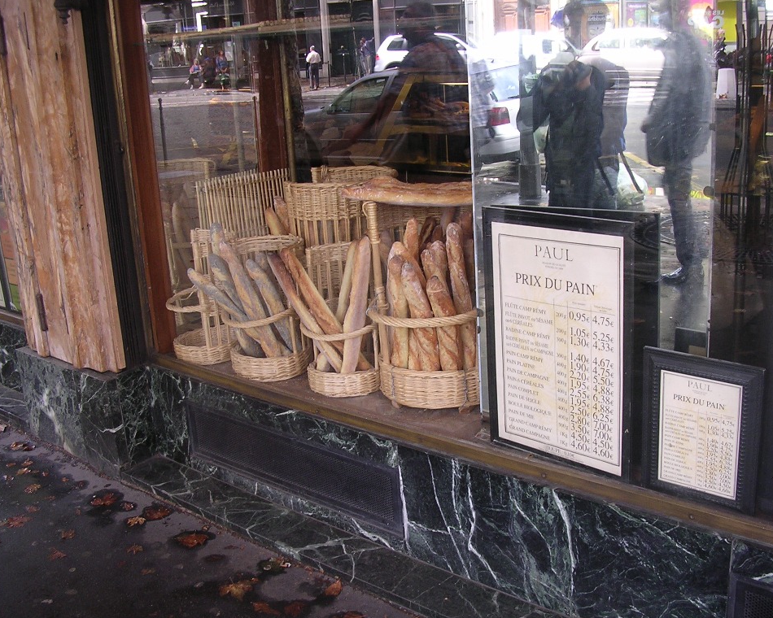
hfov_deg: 45.8
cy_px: 307
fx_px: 915
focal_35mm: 40
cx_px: 407
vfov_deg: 37.3
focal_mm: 5.8
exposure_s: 1/49.7
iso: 100
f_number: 2.8
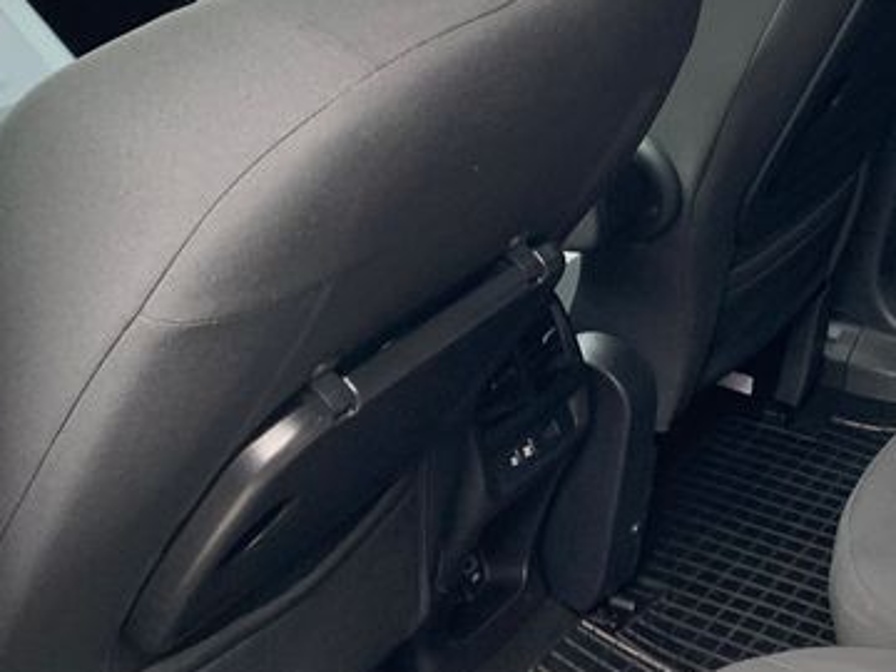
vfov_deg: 19.9
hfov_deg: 25.7
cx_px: 757
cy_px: 271
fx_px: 1915
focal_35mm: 74
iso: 100
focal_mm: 4.25
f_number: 1.8
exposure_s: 1/81
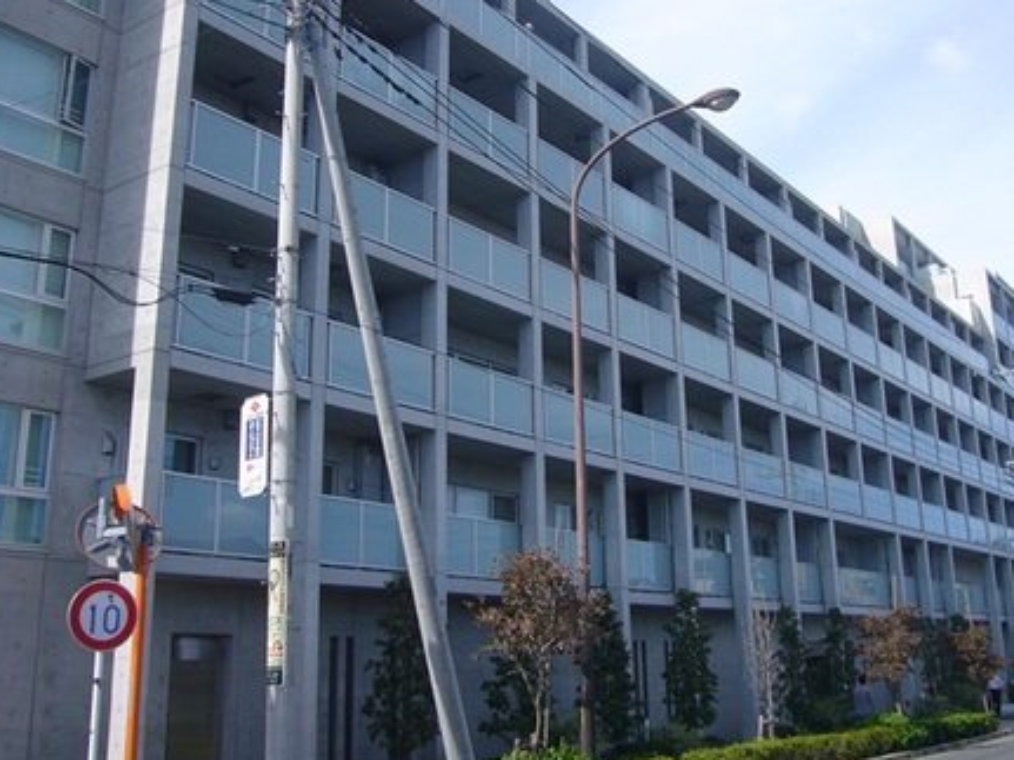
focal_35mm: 39
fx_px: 1142
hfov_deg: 47.6
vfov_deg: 36.7
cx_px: 600
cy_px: 320
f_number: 5.6
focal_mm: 4.6
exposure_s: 1/320
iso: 80
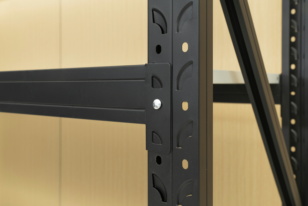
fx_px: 351
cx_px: 152
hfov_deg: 47.4
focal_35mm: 41
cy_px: 102
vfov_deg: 32.6
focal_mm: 40
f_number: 7.1
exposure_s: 1/125
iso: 125
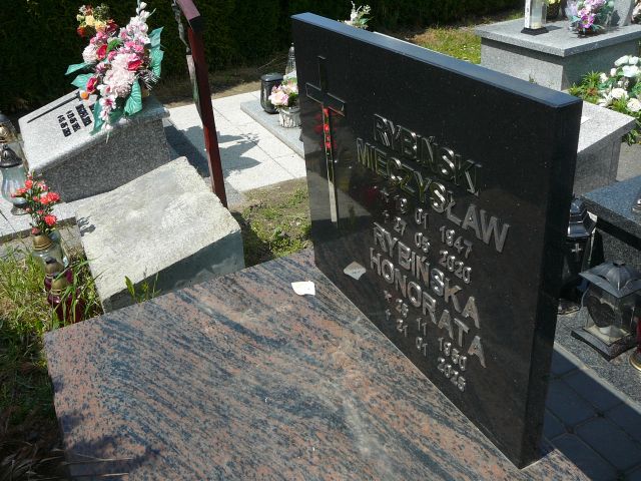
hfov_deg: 52.6
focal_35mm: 35
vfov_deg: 40.7
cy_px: 240
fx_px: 648
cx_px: 320
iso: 80
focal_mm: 5.2
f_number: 5
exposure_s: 1/400
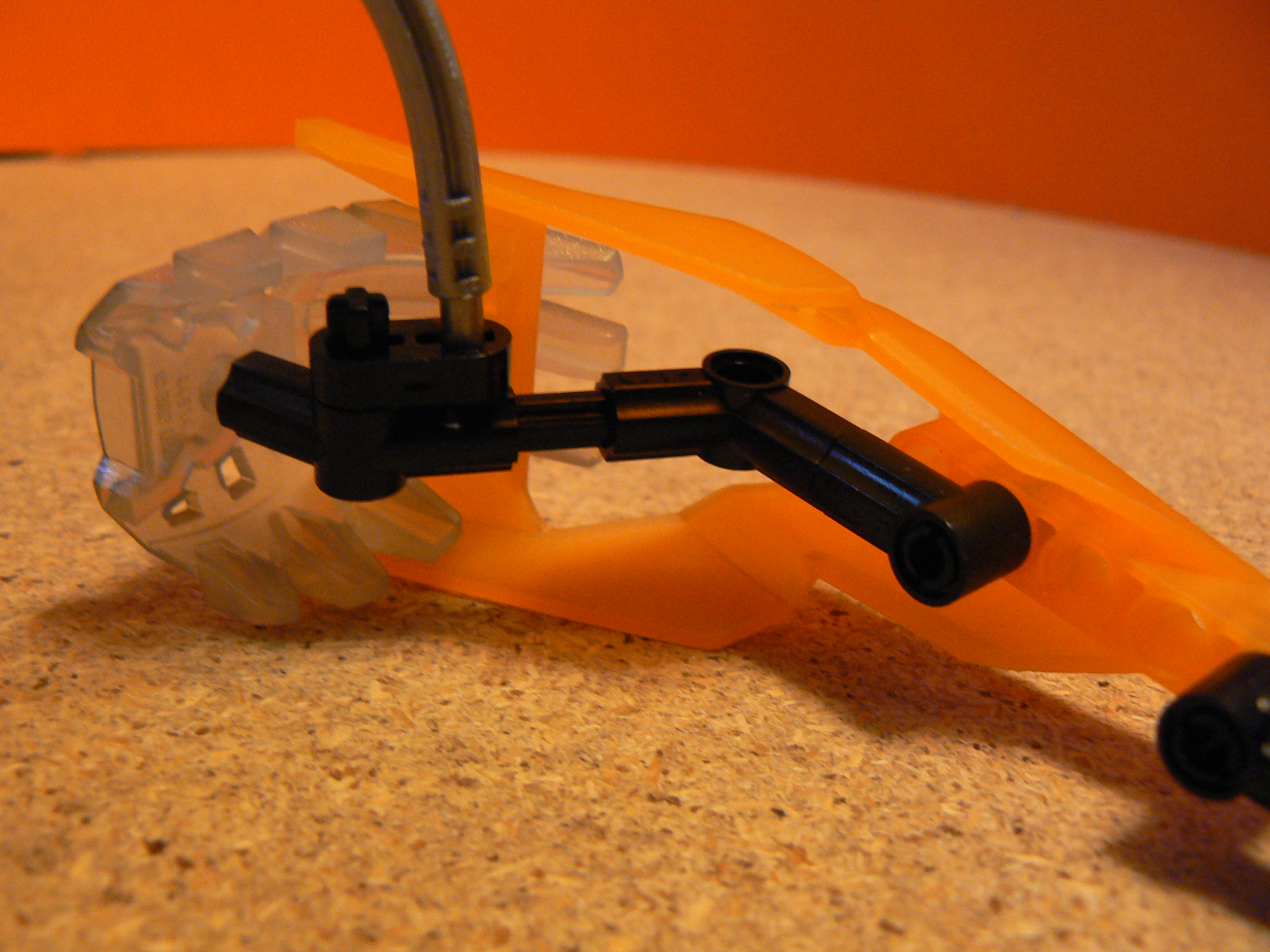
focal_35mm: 36
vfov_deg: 39.7
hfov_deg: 51.4
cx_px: 635
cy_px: 476
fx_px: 1321
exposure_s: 1/15
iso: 200
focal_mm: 6
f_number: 2.8
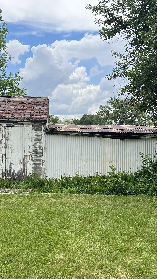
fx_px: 340
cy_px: 147
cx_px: 75
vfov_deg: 44.6
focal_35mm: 46
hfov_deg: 26.0
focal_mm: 5.7
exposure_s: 1/2695
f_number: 1.5
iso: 50
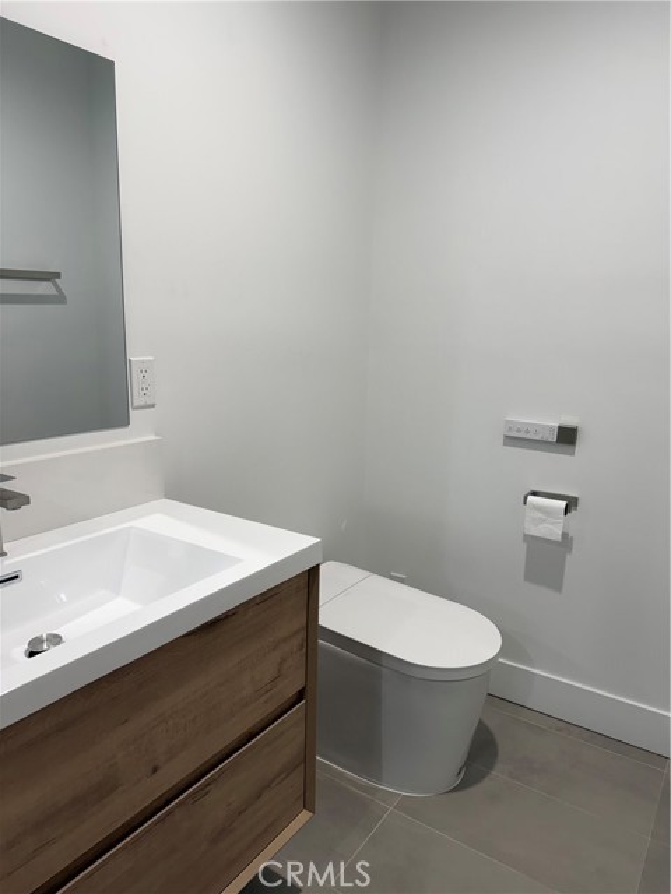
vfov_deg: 71.6
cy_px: 447
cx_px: 336
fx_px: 620
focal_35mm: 24
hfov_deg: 56.8
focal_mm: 6.76
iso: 125
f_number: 1.78
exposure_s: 1/120
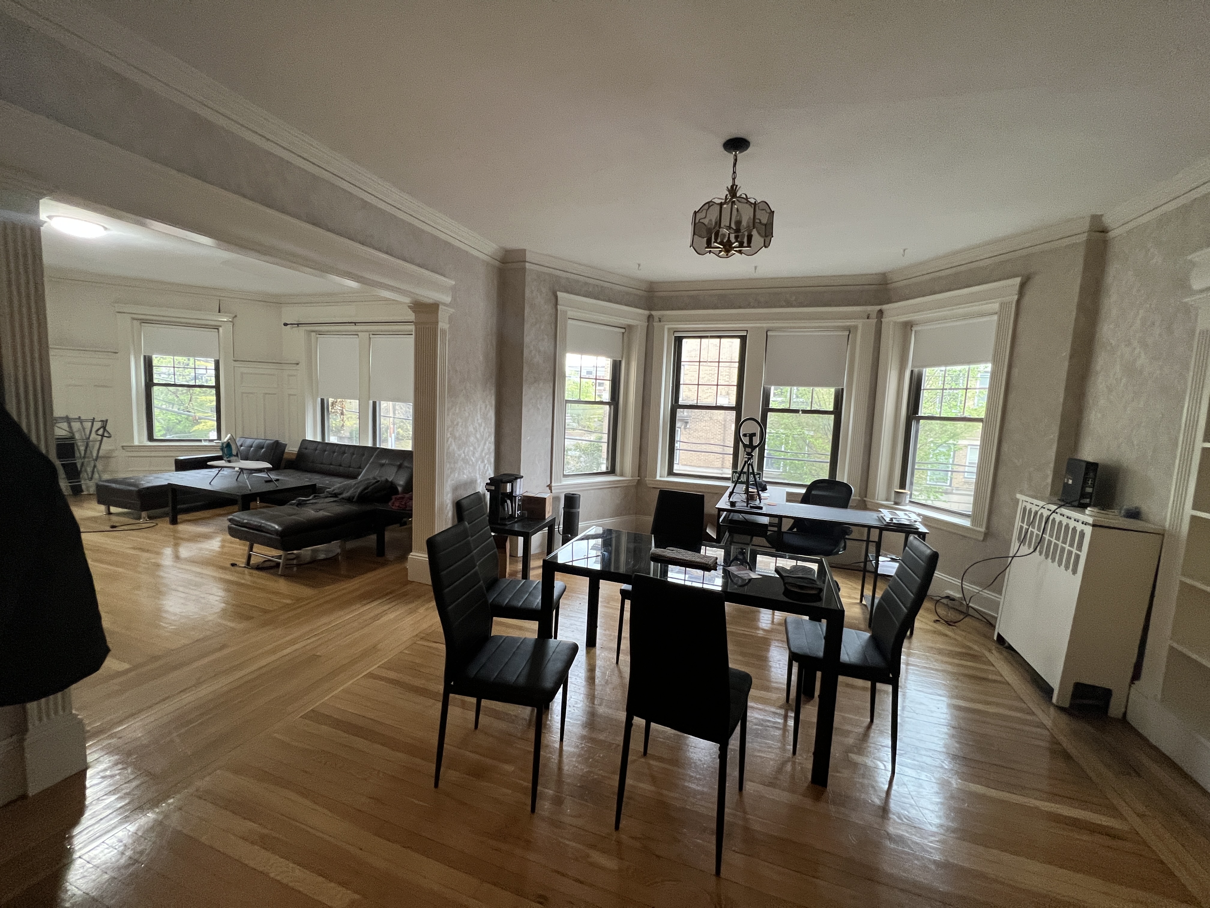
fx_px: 454
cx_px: 605
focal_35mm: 13
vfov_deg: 89.9
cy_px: 454
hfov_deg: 106.2
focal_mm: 1.57
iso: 250
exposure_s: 1/60
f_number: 1.8
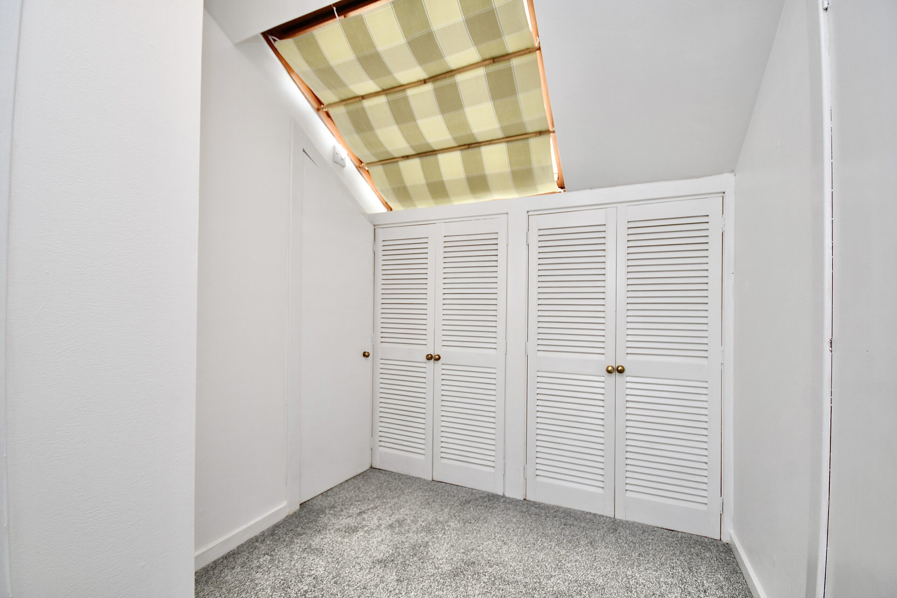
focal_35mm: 15
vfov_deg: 77.3
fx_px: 374
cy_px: 299
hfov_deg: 100.4
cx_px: 448
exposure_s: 1/60
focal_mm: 10
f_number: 4
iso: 250
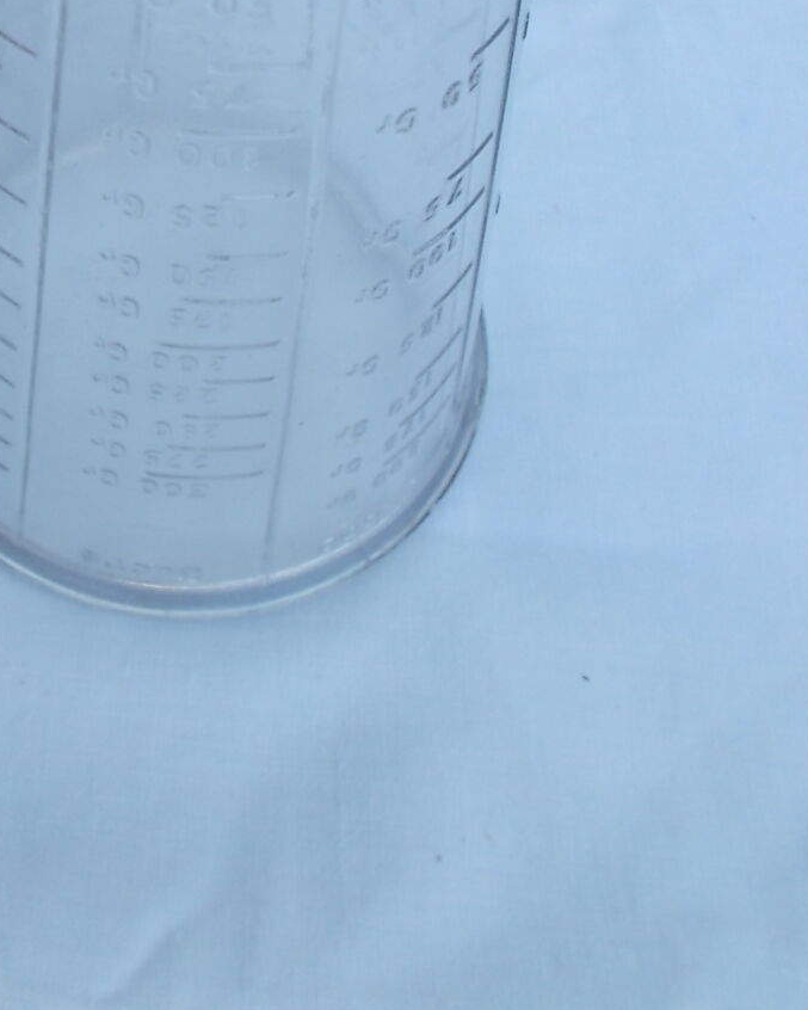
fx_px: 1435
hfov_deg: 30.3
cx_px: 107
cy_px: 173
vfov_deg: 37.1
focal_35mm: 48
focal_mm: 4.6
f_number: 3.2
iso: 80
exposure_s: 1/160
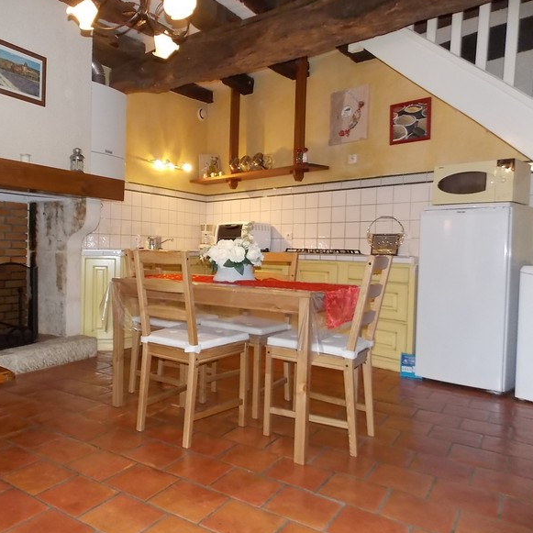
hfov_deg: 56.0
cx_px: 173
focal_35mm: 28
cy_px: 267
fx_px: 488
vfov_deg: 57.3
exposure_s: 1/30
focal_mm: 4
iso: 250
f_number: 3.1
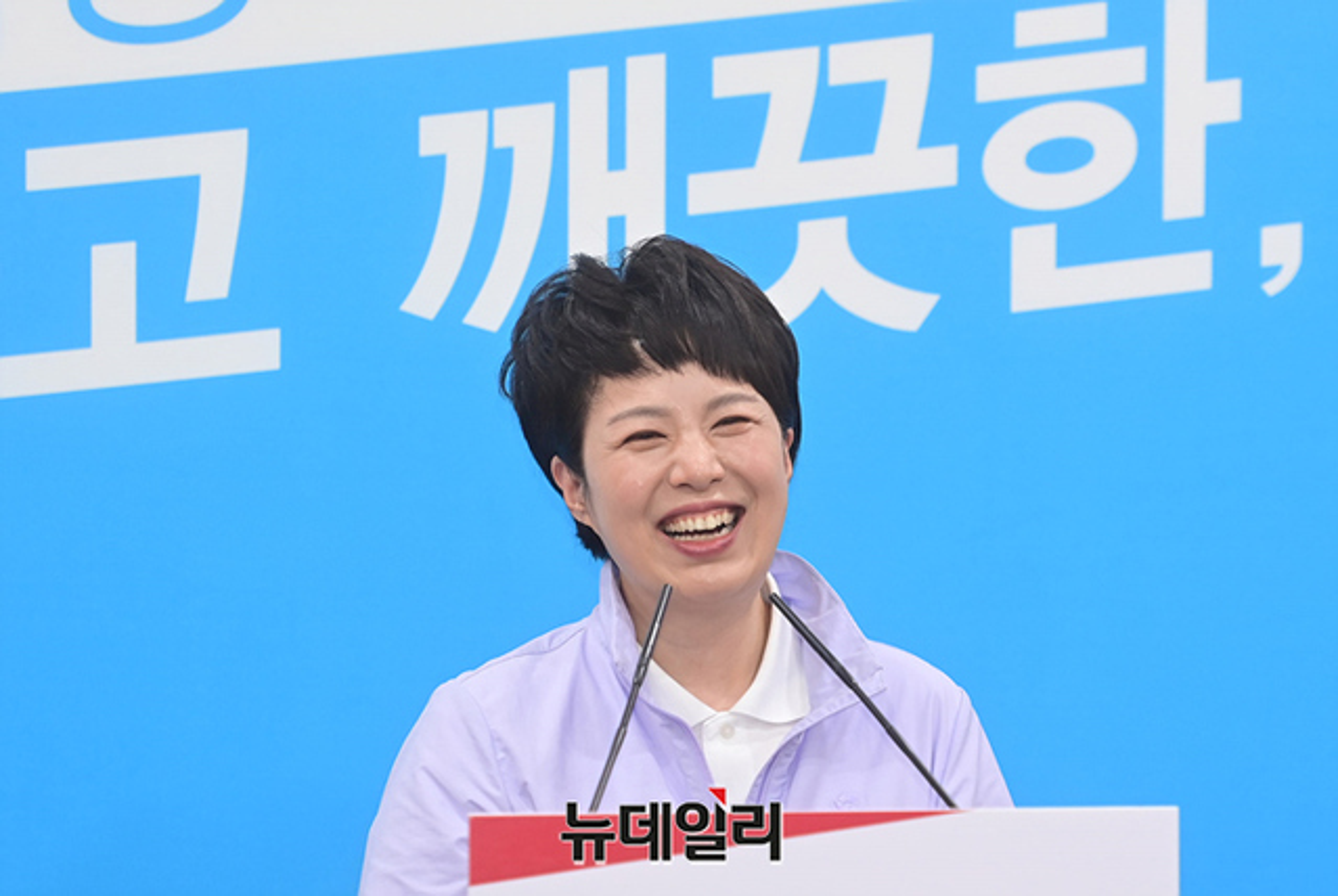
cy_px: 448
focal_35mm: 150
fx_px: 5583
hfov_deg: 13.7
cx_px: 669
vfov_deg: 9.2
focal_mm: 150
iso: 1000
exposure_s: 1/250
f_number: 2.8
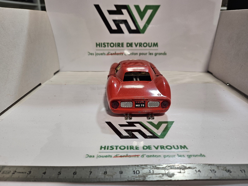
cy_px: 93
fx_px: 172
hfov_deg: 71.6
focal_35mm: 24
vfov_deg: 56.8
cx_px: 124
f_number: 1.8
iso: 100
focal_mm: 5
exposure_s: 1/100
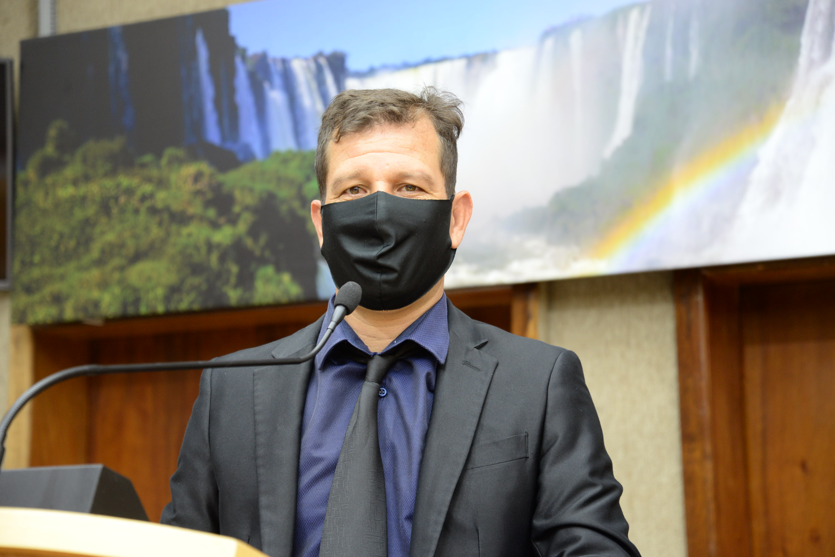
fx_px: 1972
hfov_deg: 23.9
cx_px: 418
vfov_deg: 16.1
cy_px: 278
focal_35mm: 85
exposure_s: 1/30
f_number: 4.5
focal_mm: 85
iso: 1000
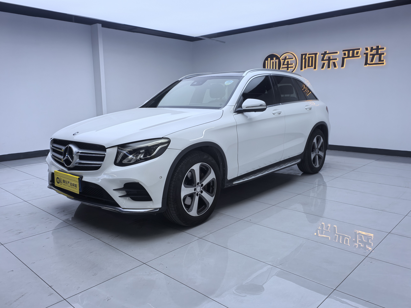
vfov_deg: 49.7
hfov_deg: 63.4
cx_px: 206
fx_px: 332
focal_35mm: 28
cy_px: 154
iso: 80
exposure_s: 1/100
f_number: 4
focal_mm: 6.35
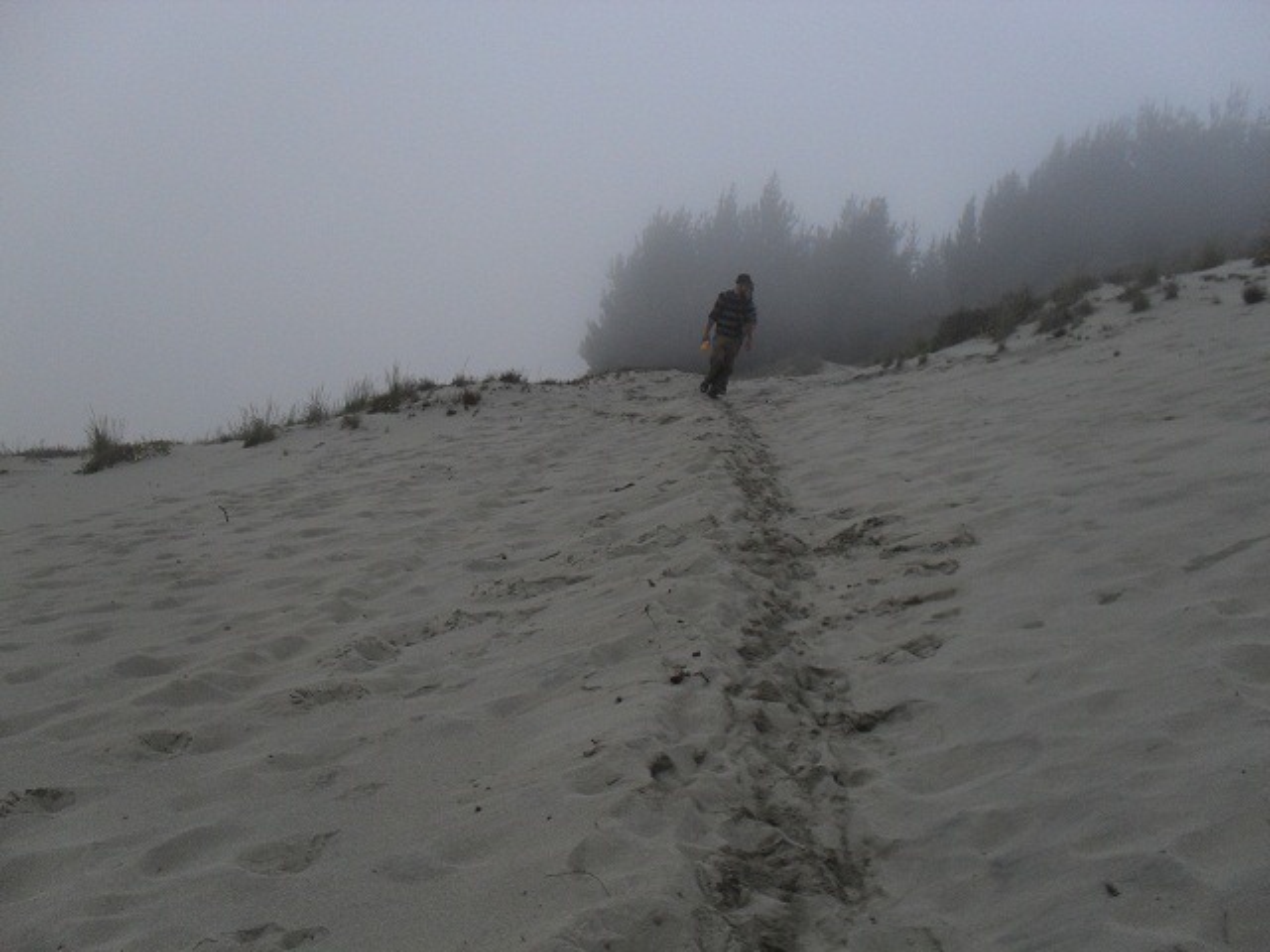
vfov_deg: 40.7
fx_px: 1284
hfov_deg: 52.6
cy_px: 476
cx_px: 635
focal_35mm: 35
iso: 100
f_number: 3.2
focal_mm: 6.3
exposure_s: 1/500
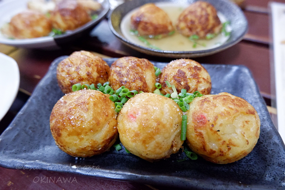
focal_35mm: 23
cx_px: 142
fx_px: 182
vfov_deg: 55.1
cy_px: 95
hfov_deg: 76.1
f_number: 3.5
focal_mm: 15
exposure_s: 1/140
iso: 6400
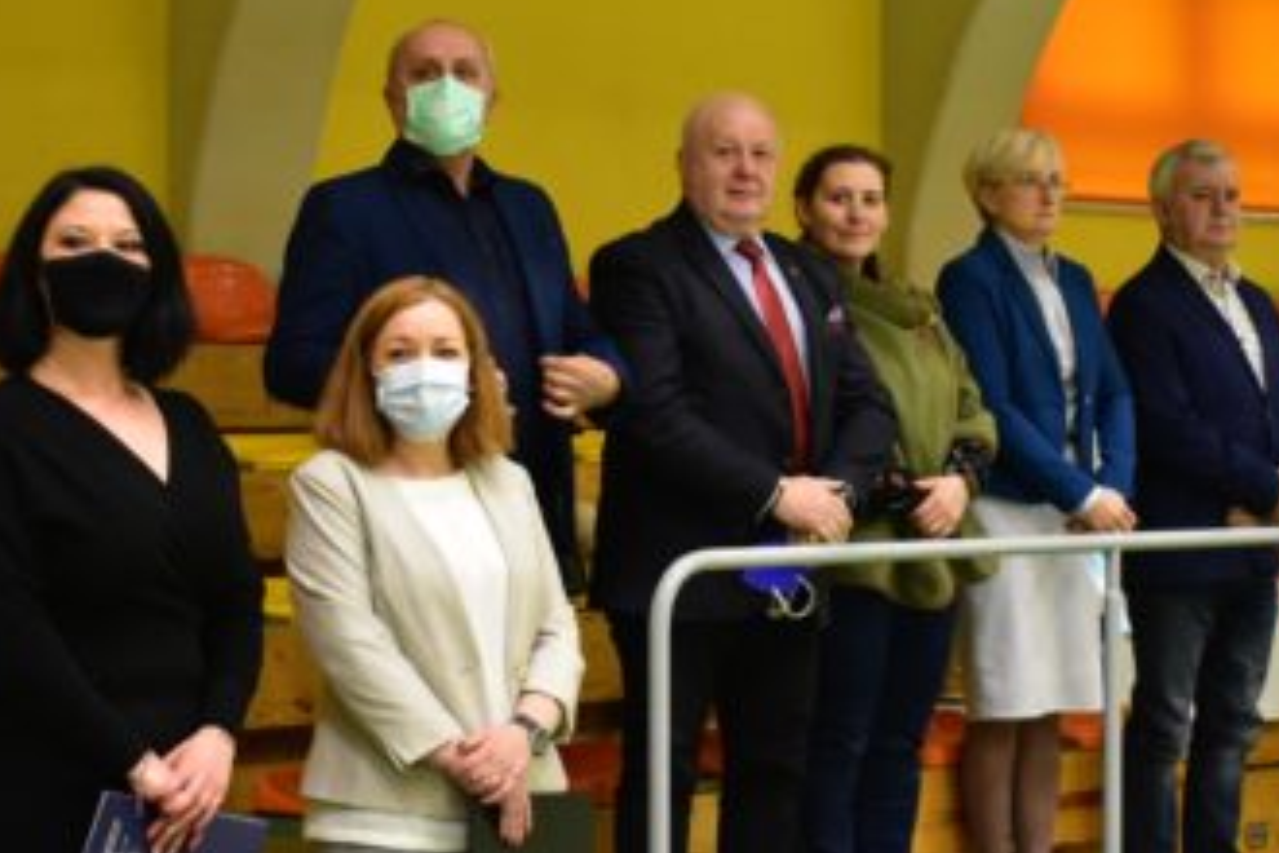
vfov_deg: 15.9
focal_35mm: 86
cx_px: 694
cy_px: 395
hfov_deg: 23.6
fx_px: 3055
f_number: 4.2
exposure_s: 1/80
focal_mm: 30
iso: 2000
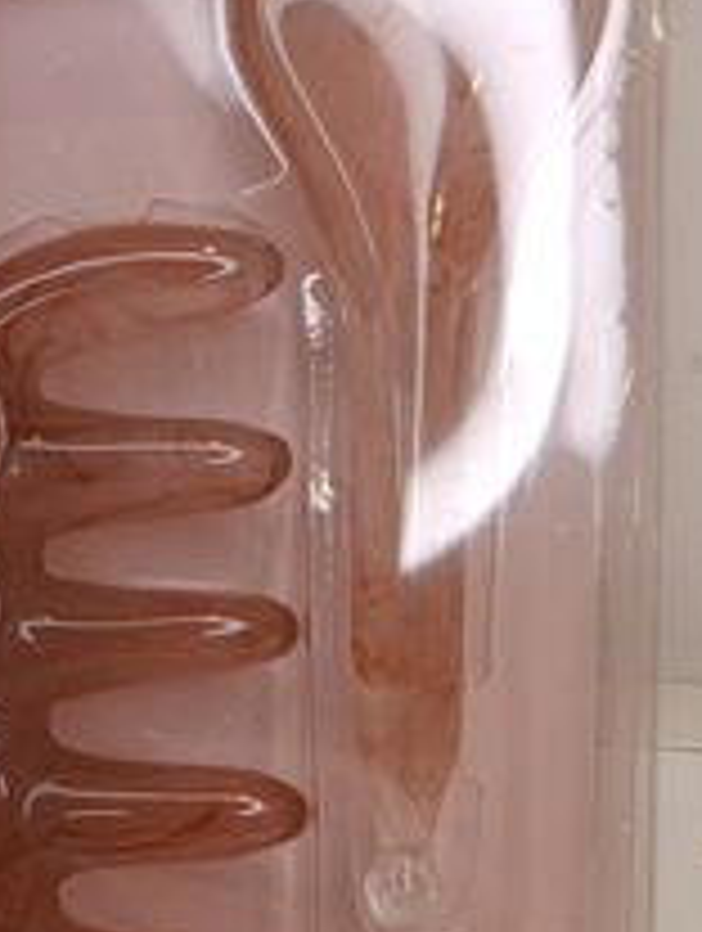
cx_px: -99
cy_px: 664
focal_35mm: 59
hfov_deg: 23.2
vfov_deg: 32.2
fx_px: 1590
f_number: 1.6
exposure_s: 1/100
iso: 320
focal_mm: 6.14
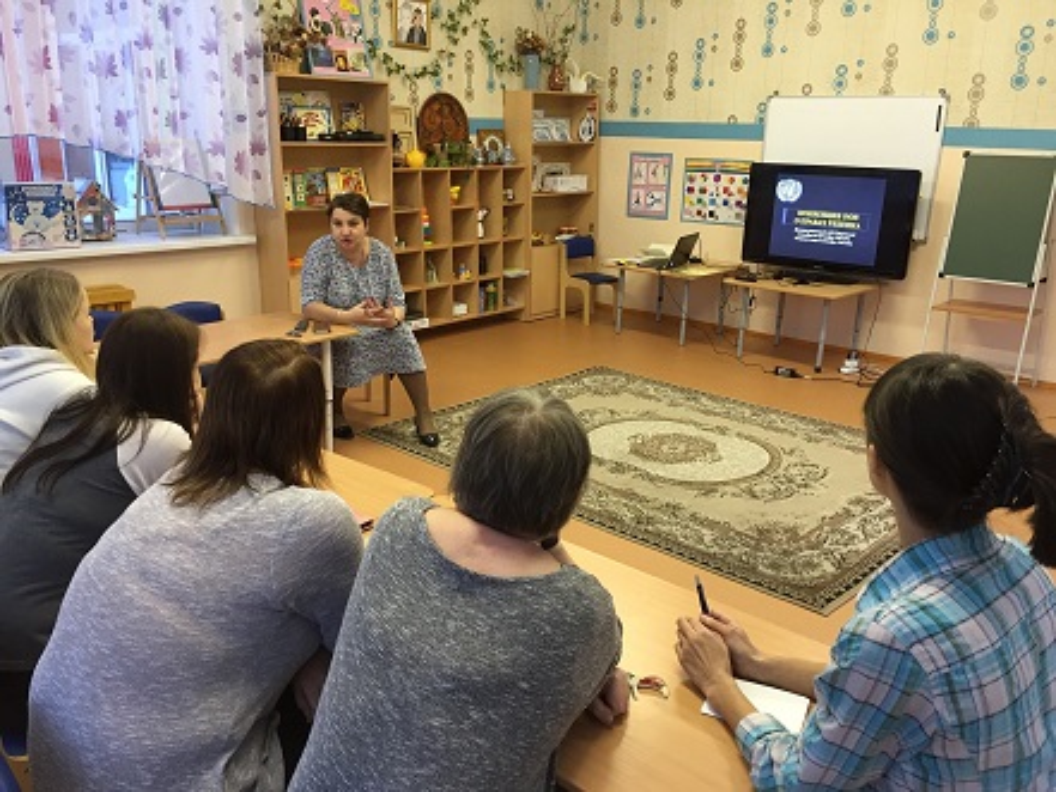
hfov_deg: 61.6
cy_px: 396
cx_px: 528
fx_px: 885
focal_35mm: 29
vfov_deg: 48.2
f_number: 2.2
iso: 125
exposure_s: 1/33
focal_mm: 4.15
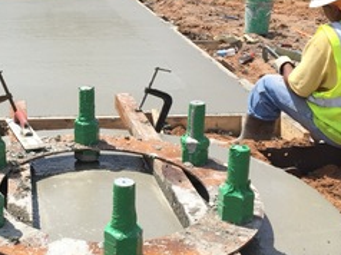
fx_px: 600
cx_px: 44
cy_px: 112
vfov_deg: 24.0
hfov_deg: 30.5
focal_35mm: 61
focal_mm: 4.15
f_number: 2.2
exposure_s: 1/1799
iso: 32
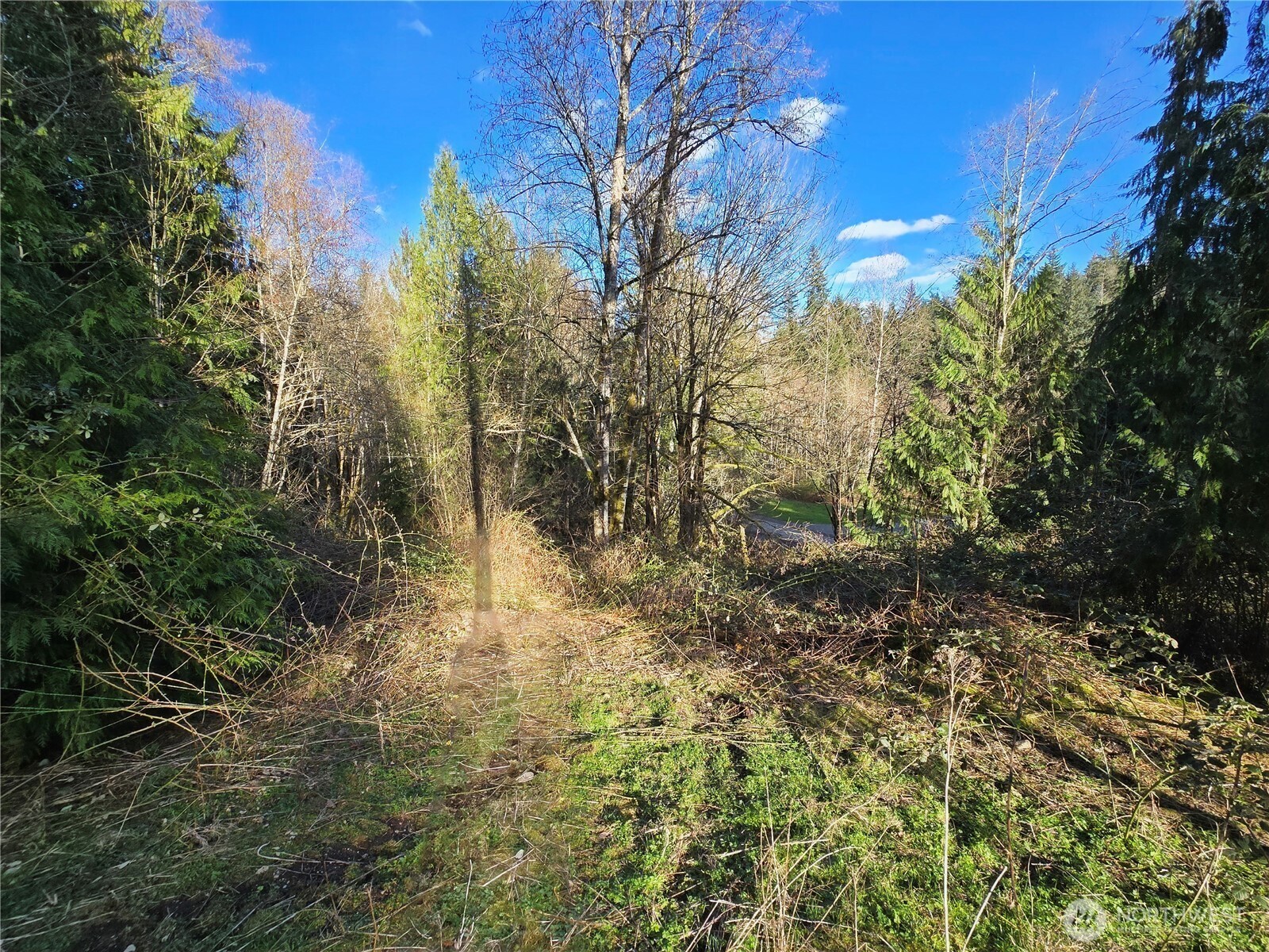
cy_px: 476
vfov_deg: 89.9
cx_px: 634
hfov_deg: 106.2
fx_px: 477
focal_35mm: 13
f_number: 2.2
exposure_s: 1/625
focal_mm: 2.2
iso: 50
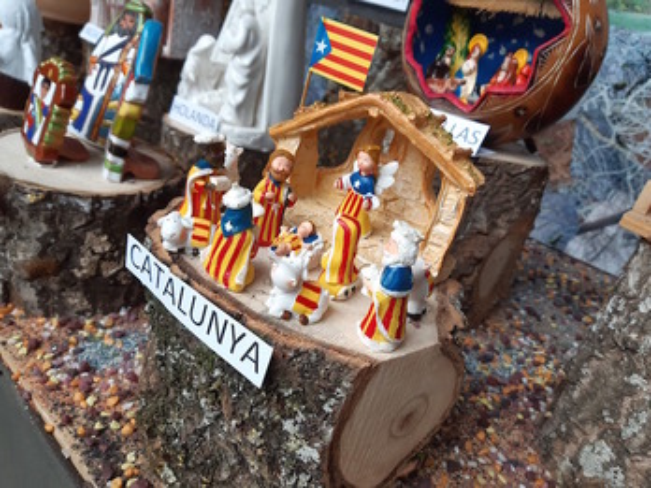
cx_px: 326
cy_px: 244
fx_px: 489
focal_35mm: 26
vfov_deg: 53.1
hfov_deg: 67.3
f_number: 1.7
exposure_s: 1/100
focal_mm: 3.92
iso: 50
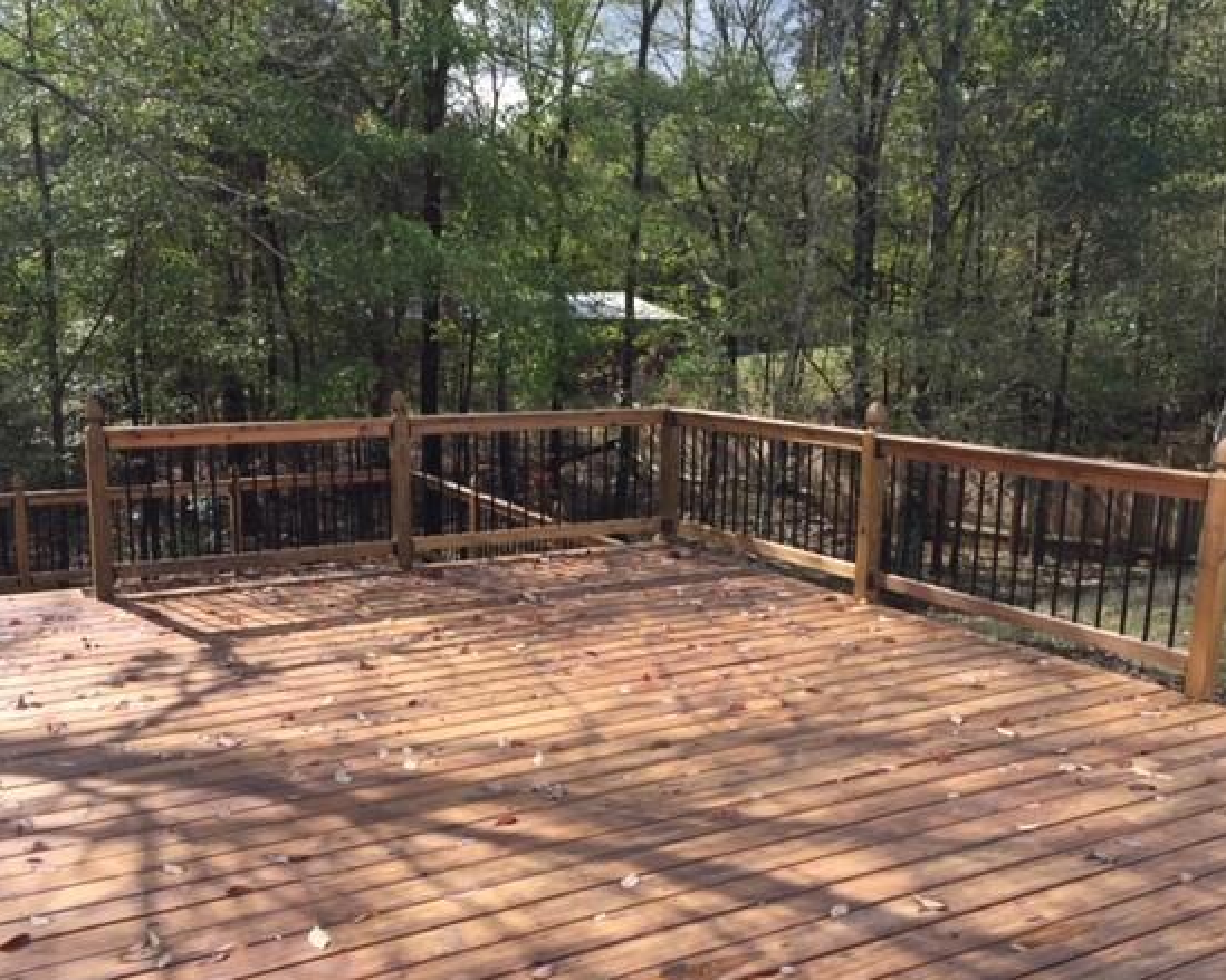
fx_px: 1197
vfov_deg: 44.5
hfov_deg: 54.1
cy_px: 534
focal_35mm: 33
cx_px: 534
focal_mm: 4.15
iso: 32
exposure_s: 1/860
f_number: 2.2
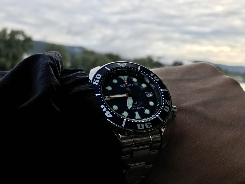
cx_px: 122
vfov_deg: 49.7
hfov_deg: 63.4
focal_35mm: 28
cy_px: 92
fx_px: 198
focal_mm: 3.99
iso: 20
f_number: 1.8
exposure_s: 1/948
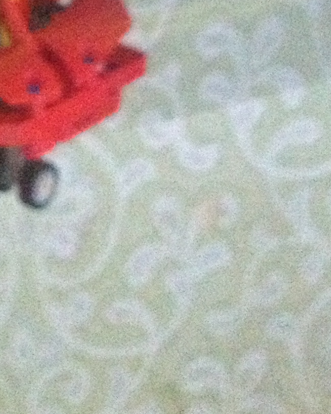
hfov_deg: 10.9
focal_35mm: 138
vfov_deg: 12.6
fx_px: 1691
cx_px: -128
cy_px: -355
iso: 640
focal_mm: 4.28
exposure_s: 1/15
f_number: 2.4
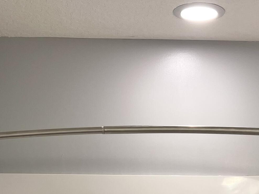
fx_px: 591
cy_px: 277
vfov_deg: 17.1
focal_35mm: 79
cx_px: 175
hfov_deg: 24.6
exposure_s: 1/60
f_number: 1.5
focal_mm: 5.7
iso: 80
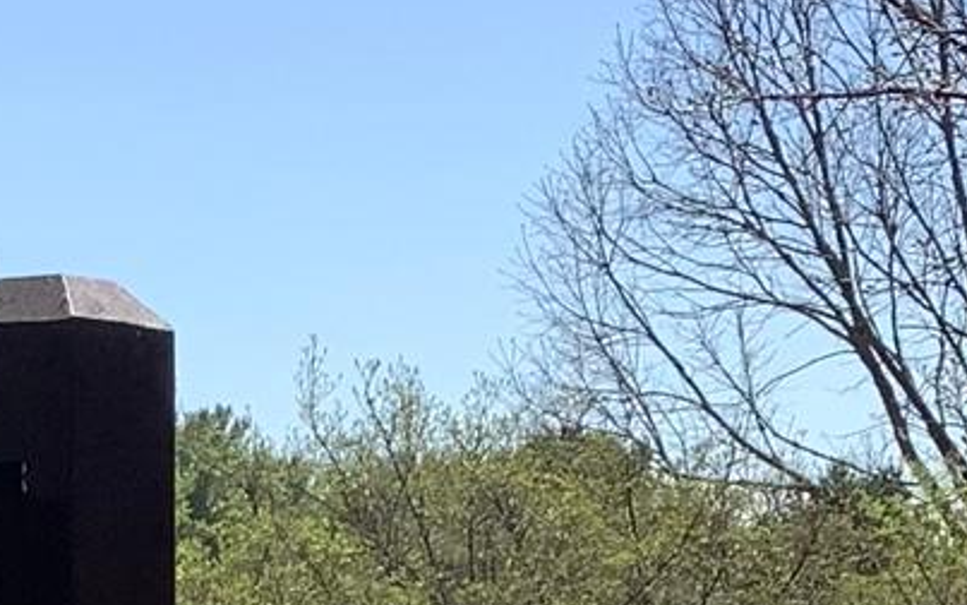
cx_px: 194
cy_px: 1294
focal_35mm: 167
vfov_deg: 7.5
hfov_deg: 12.5
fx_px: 4402
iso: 25
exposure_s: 1/1058
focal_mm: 3.3
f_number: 2.4
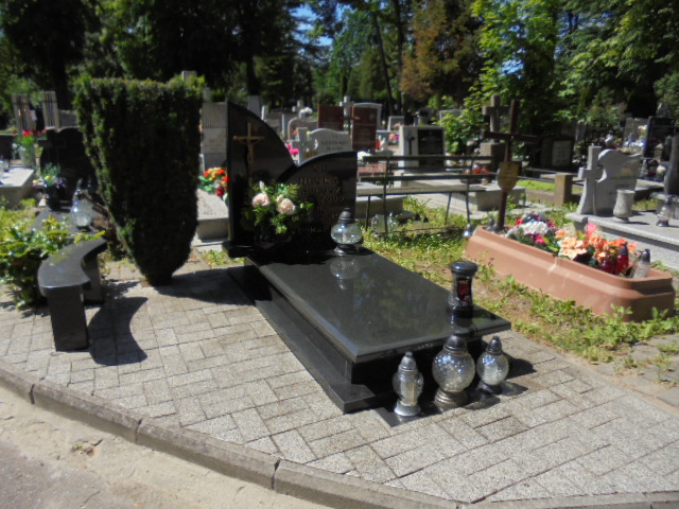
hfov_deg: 67.3
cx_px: 340
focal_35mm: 26
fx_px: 510
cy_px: 254
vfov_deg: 53.1
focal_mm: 4.6
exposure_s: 1/800
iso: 100
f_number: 3.5
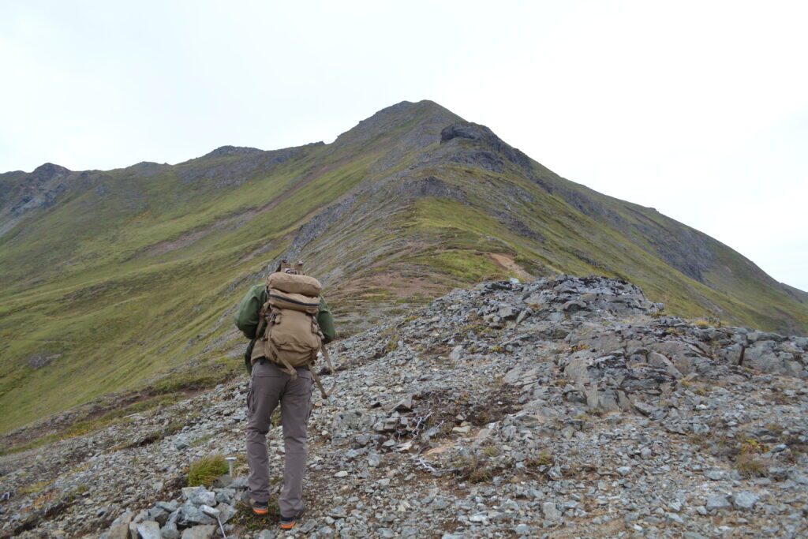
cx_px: 404
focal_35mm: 27
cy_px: 270
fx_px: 606
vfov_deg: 47.9
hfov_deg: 67.4
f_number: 5.6
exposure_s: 1/125
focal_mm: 18
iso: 100
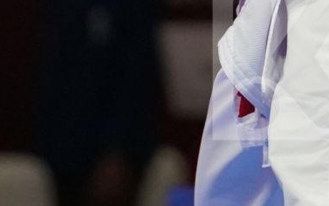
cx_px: 294
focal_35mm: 1508
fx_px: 13527
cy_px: -250
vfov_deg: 0.9
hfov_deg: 1.4
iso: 2500
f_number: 4
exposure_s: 1/1000
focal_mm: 207
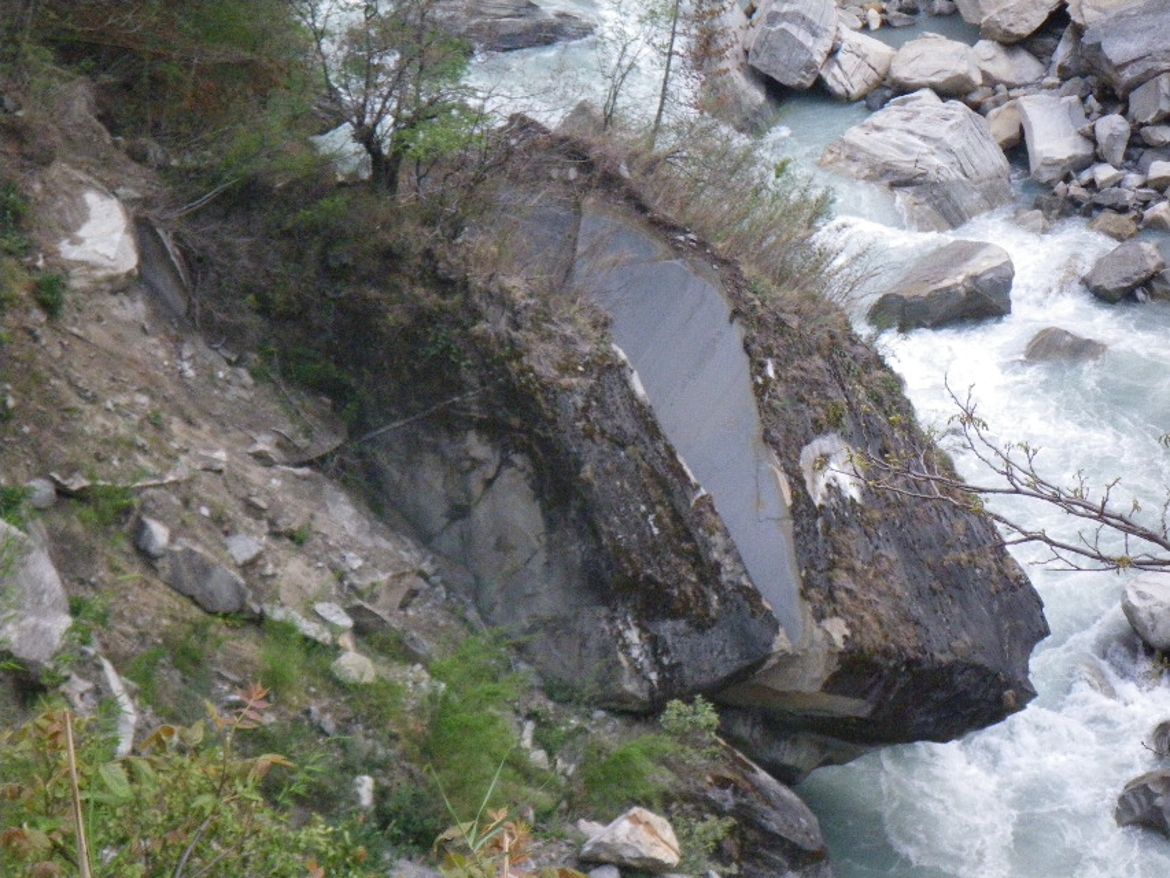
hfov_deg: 14.1
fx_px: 4733
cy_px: 439
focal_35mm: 140
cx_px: 585
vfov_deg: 10.6
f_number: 5.5
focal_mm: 25
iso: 640
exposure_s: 1/250
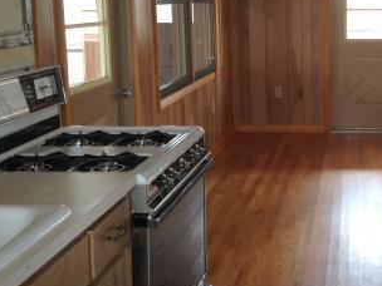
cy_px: 77
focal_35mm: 63
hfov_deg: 29.8
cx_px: 318
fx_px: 695
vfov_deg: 23.1
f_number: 2.4
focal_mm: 4.12
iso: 80
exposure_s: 1/20
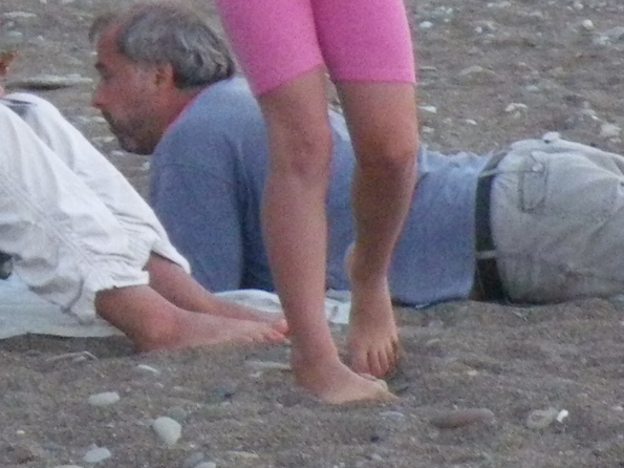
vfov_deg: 5.5
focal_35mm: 270
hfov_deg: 7.3
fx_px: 4866
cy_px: 42
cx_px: -33
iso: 400
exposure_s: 1/80
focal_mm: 11.1
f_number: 4.6
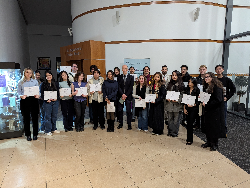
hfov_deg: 71.5
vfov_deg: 56.9
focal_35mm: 24
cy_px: 94
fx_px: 174
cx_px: 125
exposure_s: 1/25
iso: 592
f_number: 1.85
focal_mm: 6.81
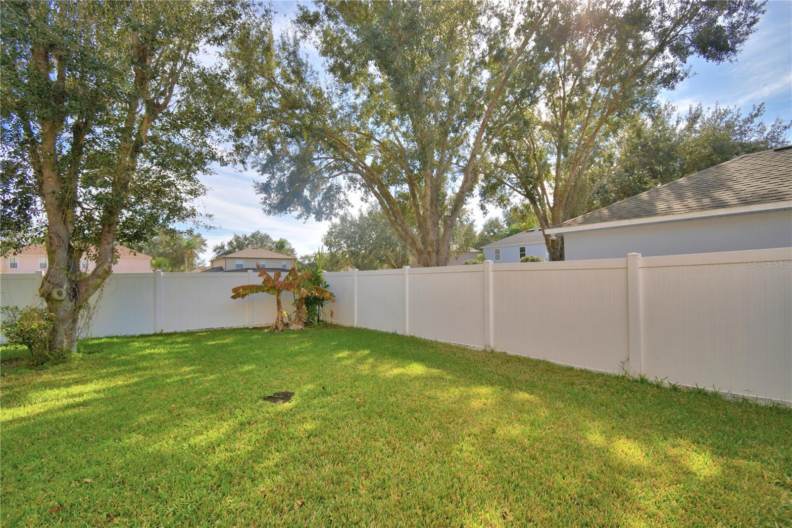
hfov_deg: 100.4
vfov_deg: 77.3
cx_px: 396
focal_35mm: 15
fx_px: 330
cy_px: 264
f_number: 4.5
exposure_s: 1/800
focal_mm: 10
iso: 100
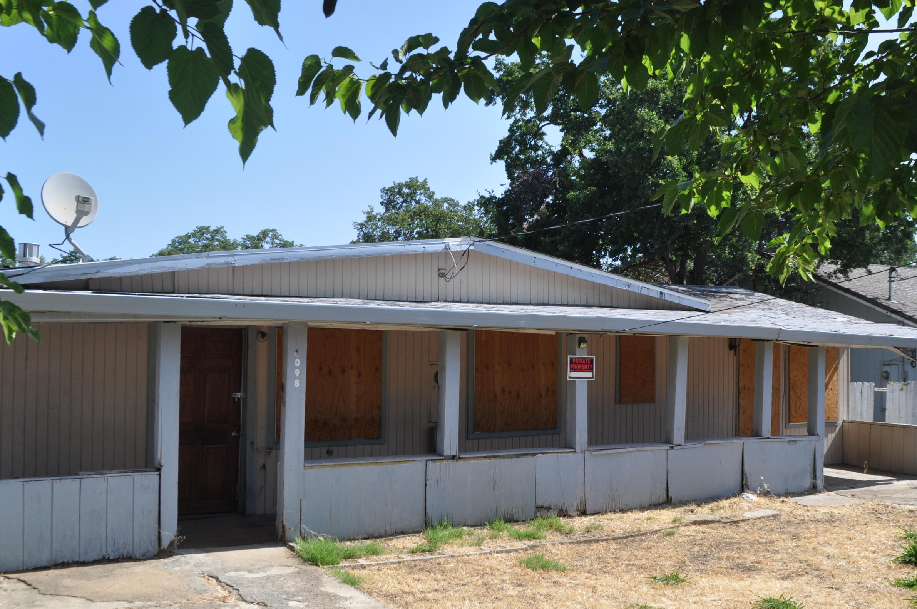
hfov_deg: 55.8
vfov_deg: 38.8
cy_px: 326
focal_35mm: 34
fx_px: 865
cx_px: 485
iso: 200
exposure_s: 1/320
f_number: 9
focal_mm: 18
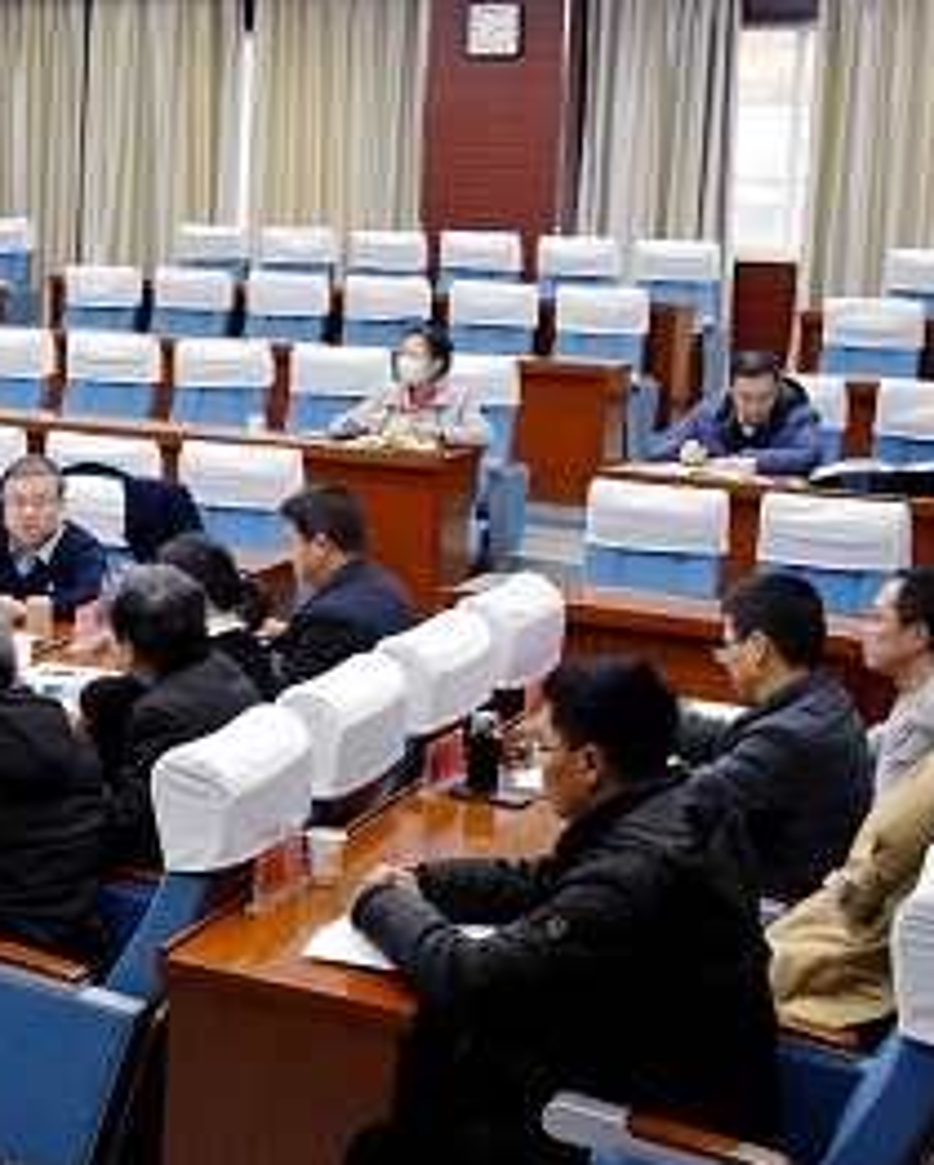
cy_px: 529
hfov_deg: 23.3
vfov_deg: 32.4
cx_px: -276
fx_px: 2002
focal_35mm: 58
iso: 1600
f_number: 3.5
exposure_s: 1/250
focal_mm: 18
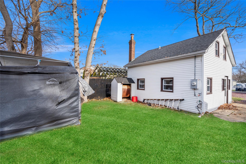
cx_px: 123
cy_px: 82
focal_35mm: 16
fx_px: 109
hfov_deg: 96.7
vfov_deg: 73.7
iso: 100
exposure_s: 1/250
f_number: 5
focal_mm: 16
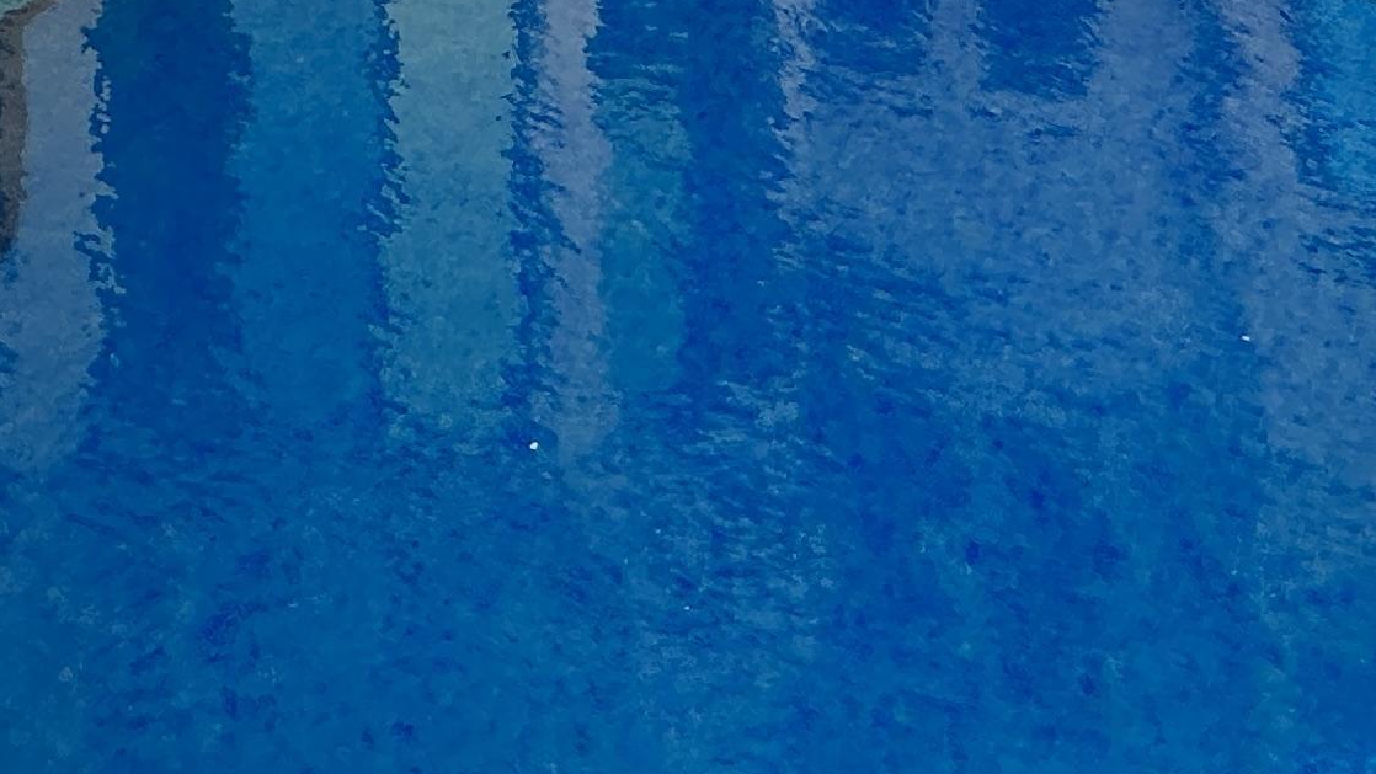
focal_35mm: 55
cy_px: -764
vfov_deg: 16.6
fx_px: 2007
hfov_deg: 37.5
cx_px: 491
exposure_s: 1/955
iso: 50
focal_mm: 2.22
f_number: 2.2
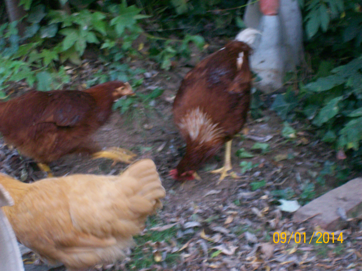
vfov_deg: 13.7
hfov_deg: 18.2
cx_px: 181
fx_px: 1129
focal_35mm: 108
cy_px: 136
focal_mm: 18
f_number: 4.8
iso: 160
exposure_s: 1/14.7
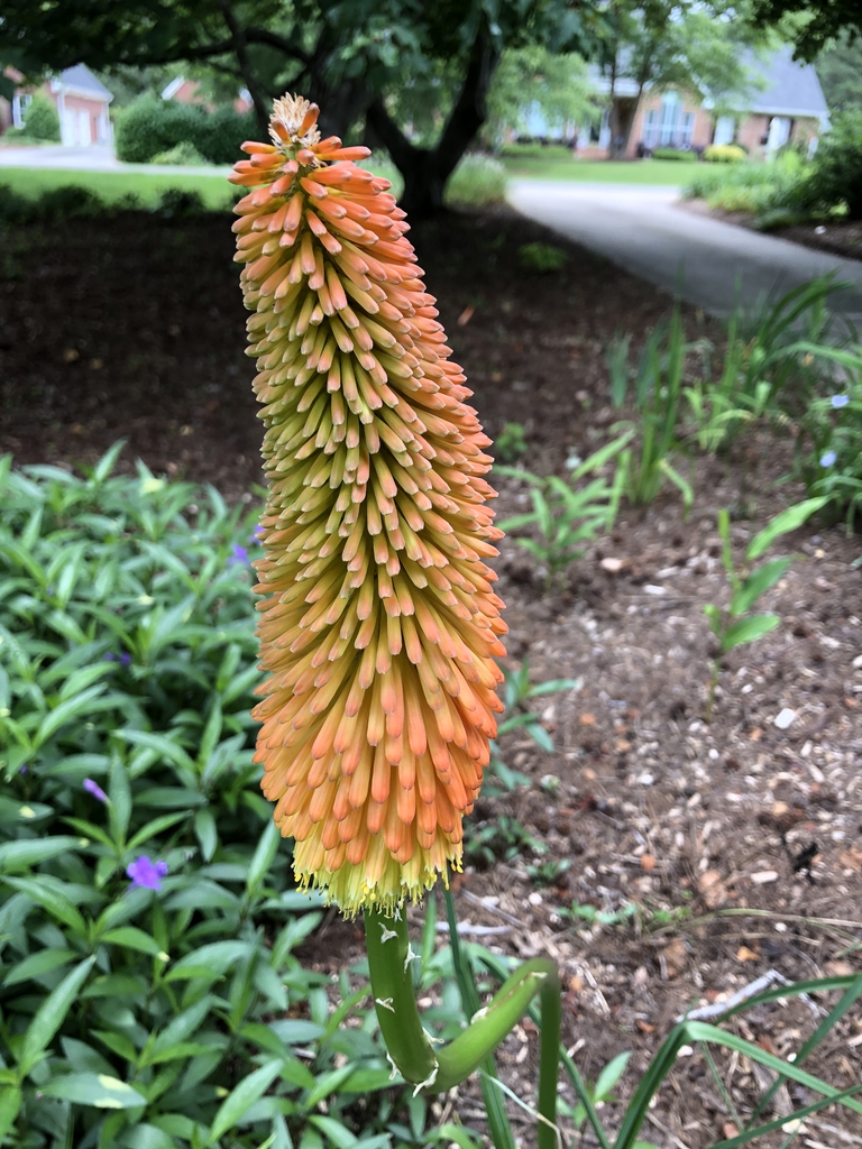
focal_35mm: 28
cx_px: 431
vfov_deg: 63.4
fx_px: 930
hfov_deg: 49.7
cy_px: 574
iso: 32
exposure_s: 1/120
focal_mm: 3.99
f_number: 1.8
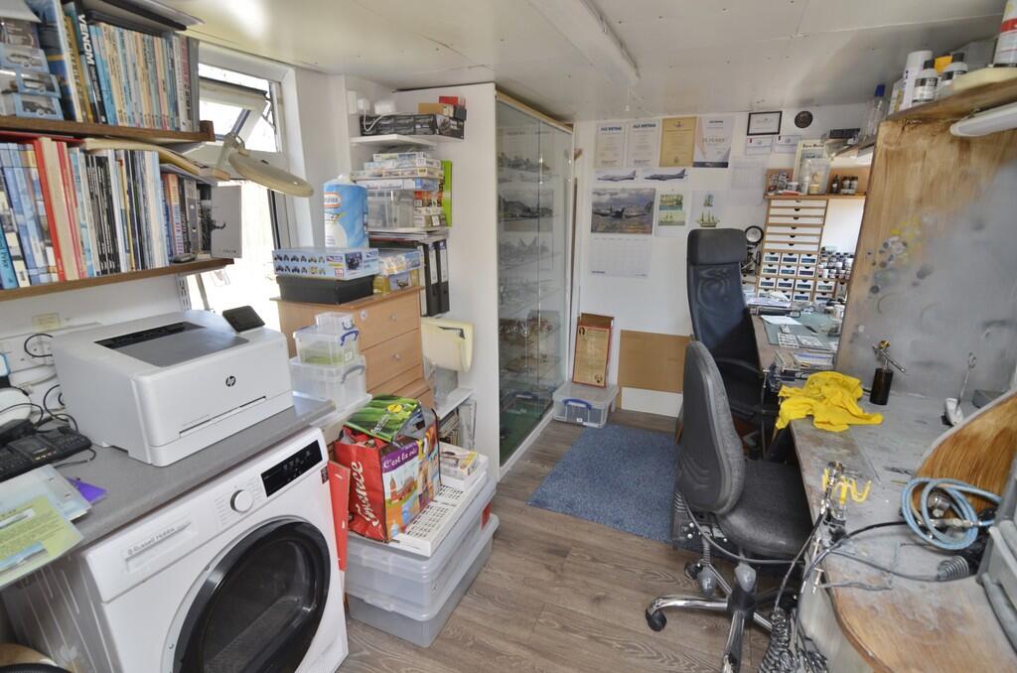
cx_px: 508
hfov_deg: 95.1
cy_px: 336
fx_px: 465
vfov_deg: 71.8
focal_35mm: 16
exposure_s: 1/60
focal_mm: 11
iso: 400
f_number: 5.6
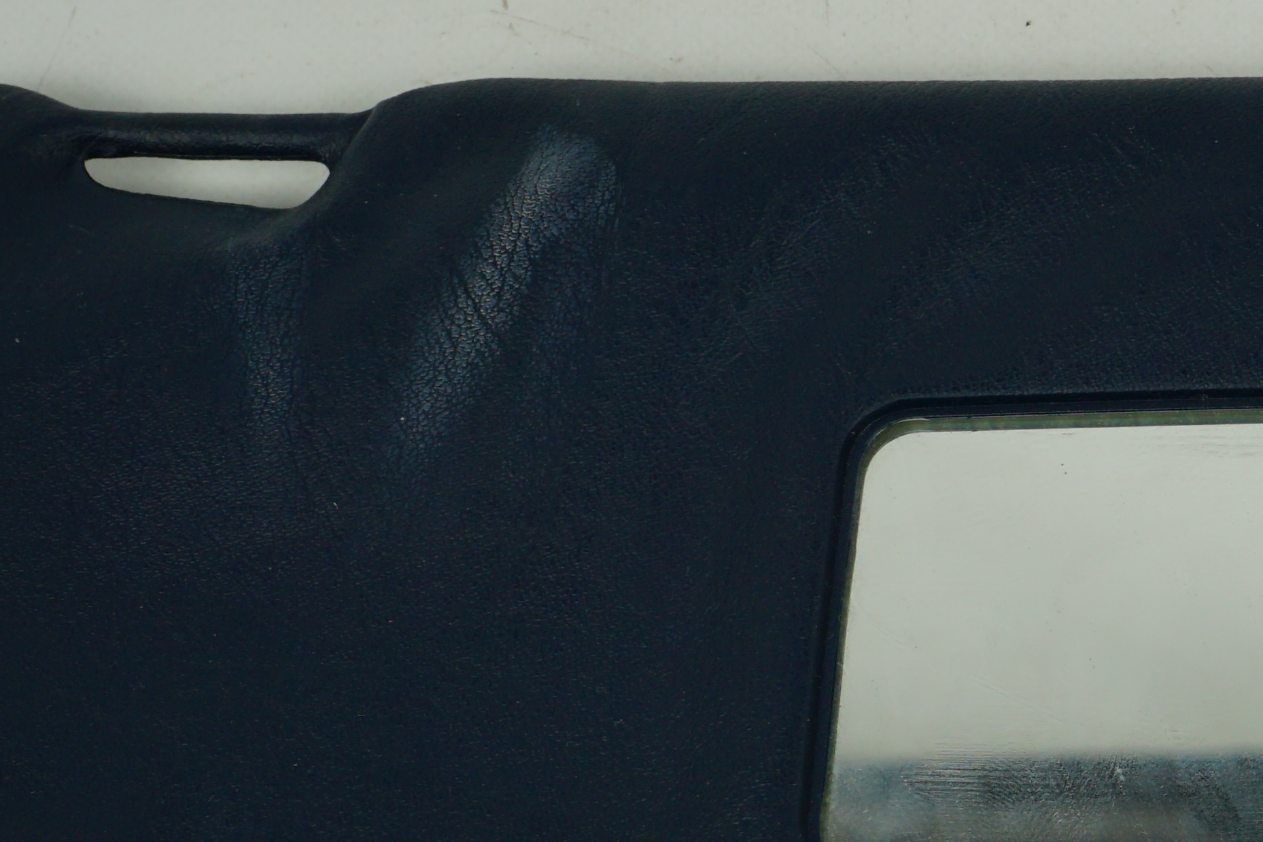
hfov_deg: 17.4
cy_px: 508
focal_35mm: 113
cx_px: 1442
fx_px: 3964
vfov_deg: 12.1
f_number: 9
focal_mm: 35
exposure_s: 1/200
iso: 200
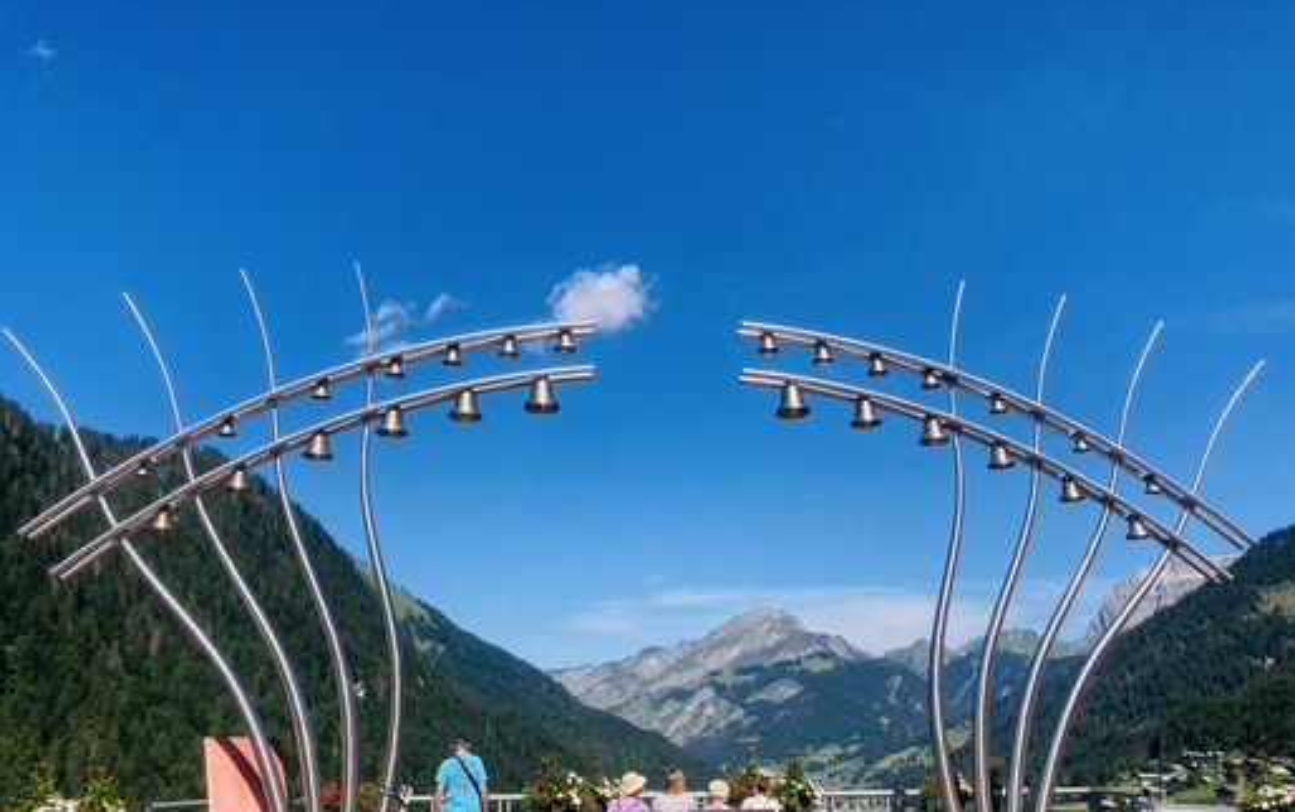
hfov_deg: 62.9
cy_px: 482
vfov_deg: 41.7
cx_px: 653
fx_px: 1059
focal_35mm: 30
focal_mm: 3.99
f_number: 1.8
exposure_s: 1/2288
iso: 20
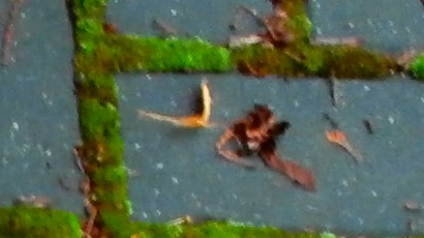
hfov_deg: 8.4
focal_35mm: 239
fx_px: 2685
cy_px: 921
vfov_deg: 4.7
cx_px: -555
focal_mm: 5.36
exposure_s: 1/60
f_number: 3.5
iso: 200
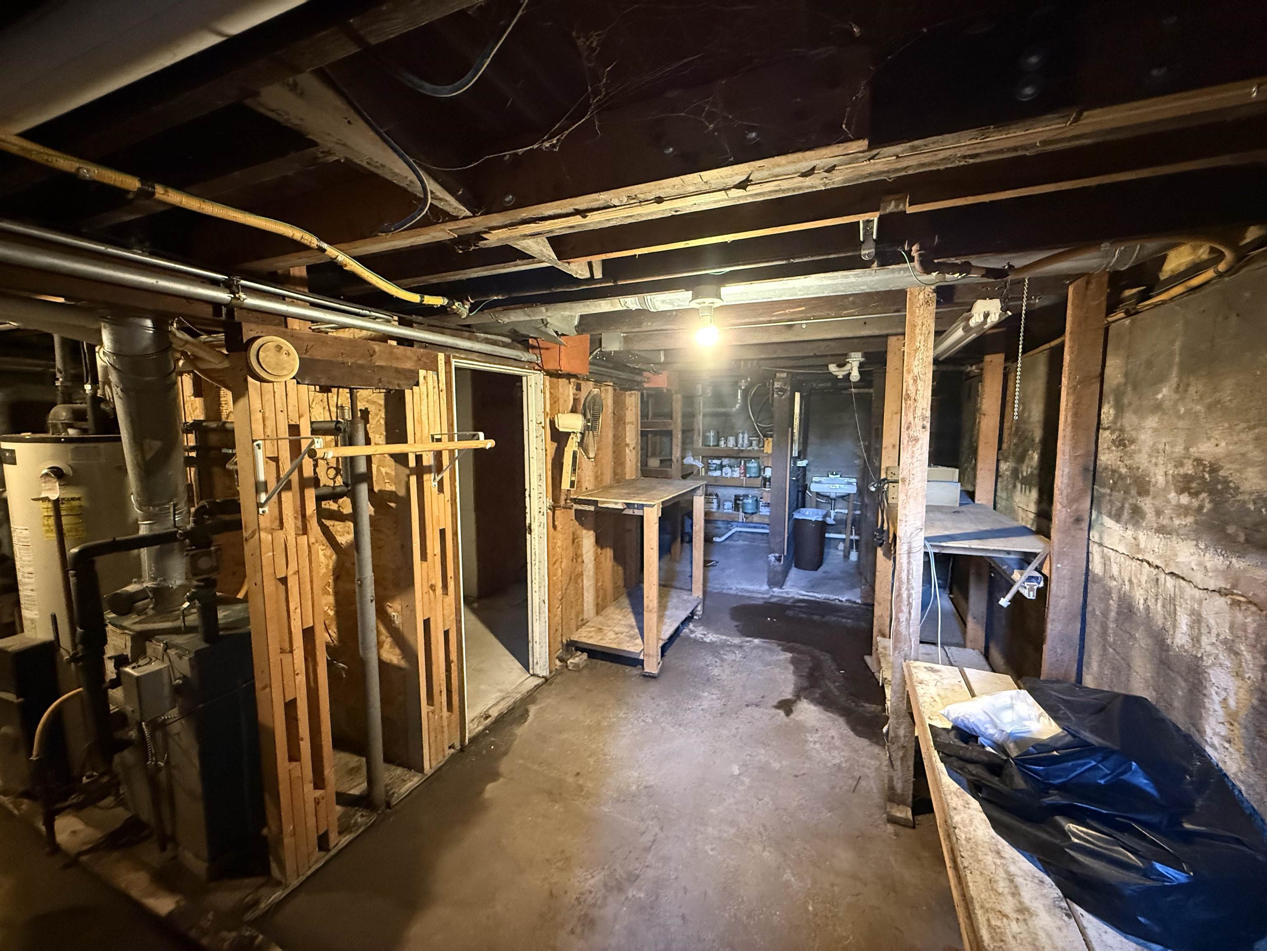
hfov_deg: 102.1
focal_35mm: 14
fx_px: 512
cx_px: 634
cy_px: 476
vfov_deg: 85.7
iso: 1000
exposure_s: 1/40
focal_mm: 2.22
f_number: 2.2
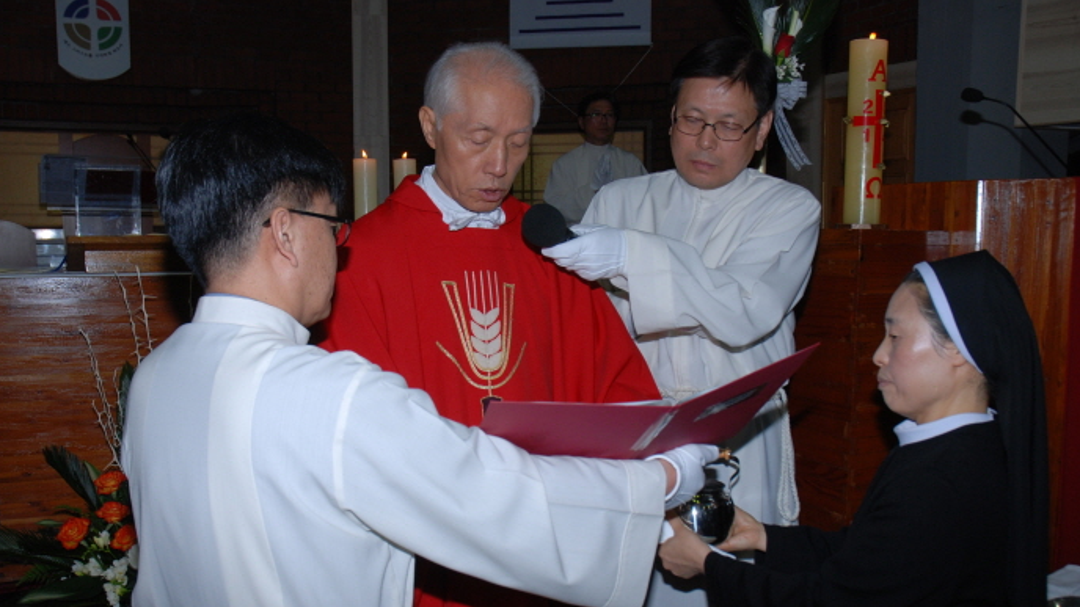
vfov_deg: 37.6
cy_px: 368
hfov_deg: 62.6
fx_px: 888
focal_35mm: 31
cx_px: 519
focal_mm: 18
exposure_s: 1/60
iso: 200
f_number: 7.1
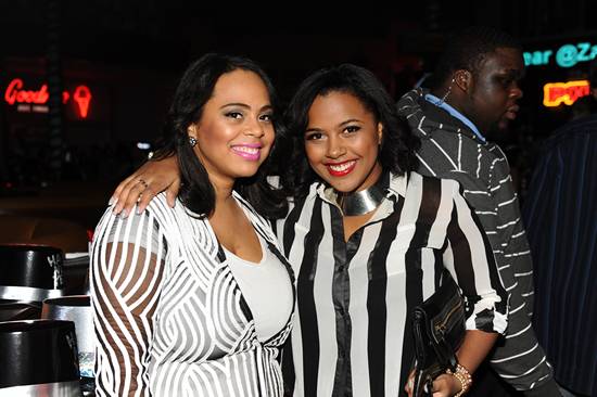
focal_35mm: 48
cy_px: 198
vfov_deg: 28.0
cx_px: 298
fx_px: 795
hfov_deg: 41.1
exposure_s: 1/250
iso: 800
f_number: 4.8
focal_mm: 48
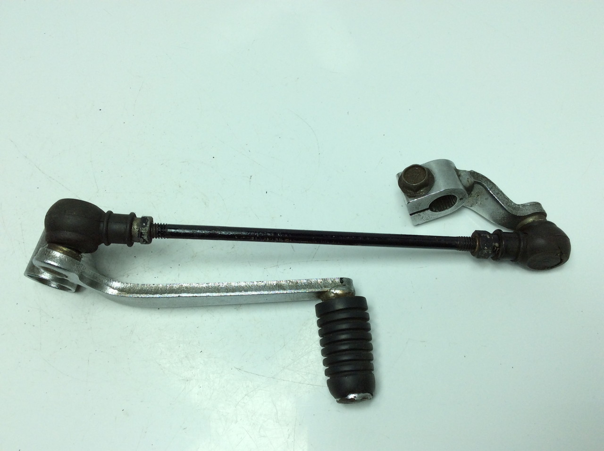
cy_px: 226
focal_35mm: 32
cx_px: 302
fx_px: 558
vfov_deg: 44.1
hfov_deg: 56.9
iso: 32
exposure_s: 1/635
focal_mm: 3.3
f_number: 2.4
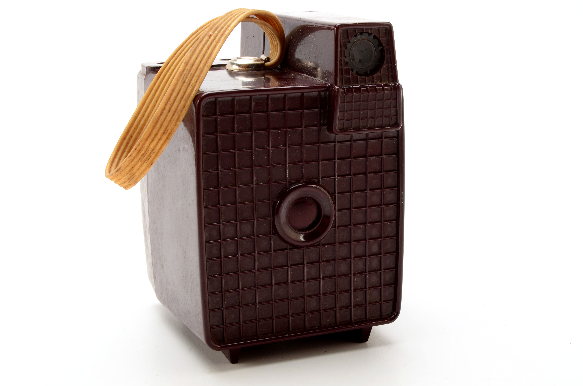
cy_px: 193
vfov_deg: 23.7
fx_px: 921
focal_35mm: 57
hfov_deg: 35.1
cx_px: 292
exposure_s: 1/160
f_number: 18
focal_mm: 38
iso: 100
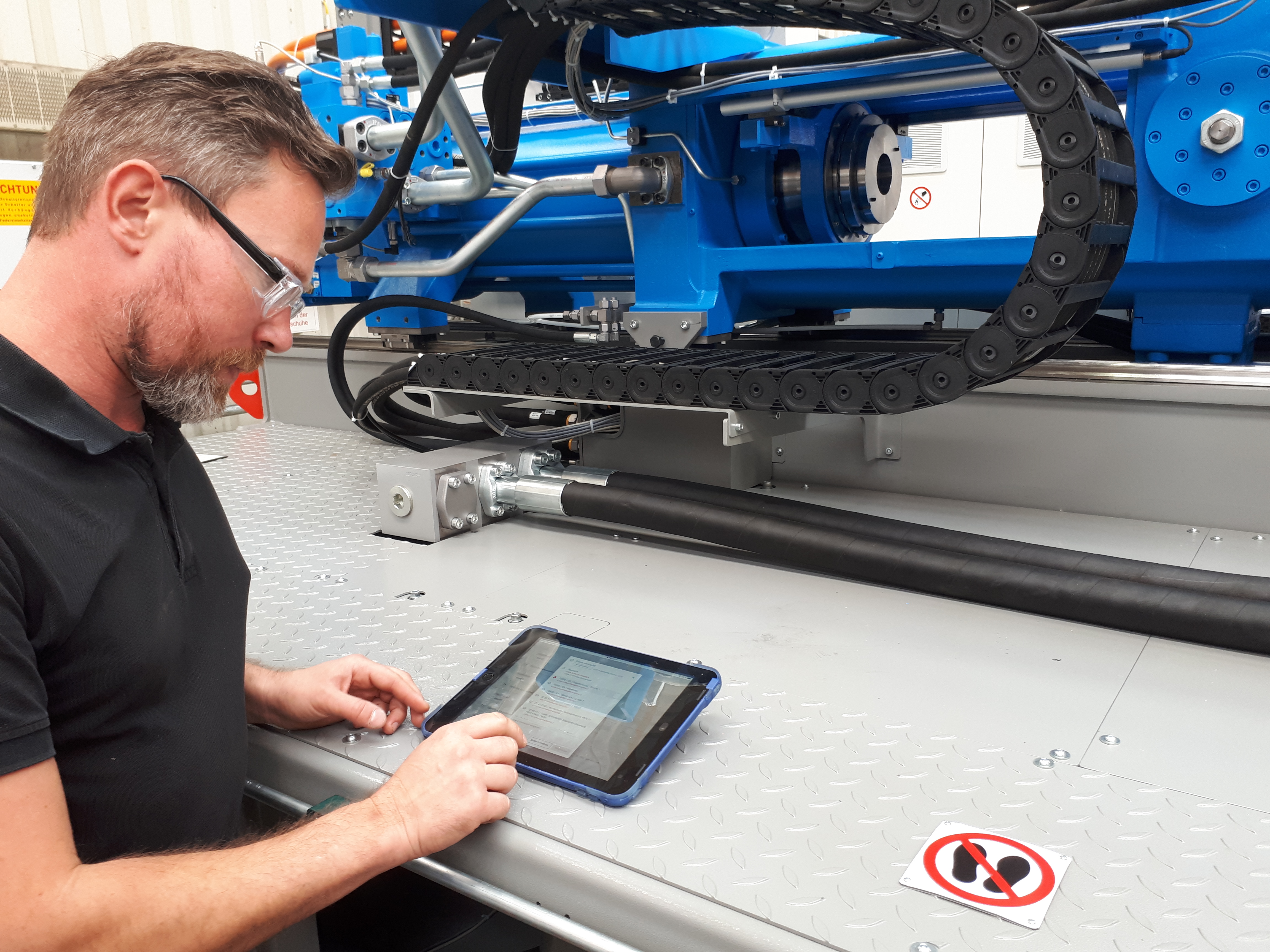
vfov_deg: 51.4
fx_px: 991
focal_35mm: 27
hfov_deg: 65.3
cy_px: 476
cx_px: 635
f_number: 1.9
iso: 50
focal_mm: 3.6
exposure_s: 1/50
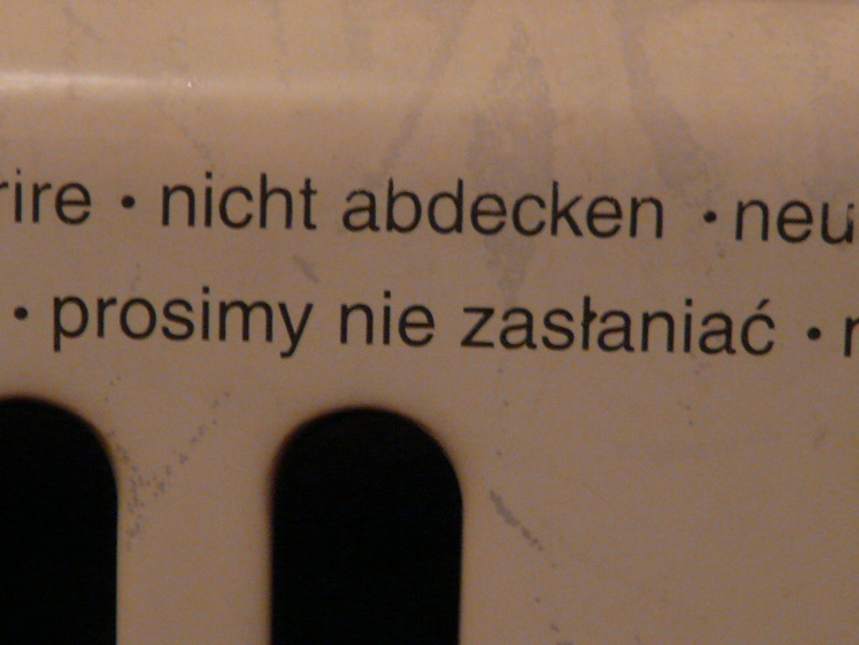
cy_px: 322
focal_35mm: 126
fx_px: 3127
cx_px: 430
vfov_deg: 11.8
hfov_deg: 15.6
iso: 400
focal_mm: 12.9
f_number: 3.2
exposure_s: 1/4
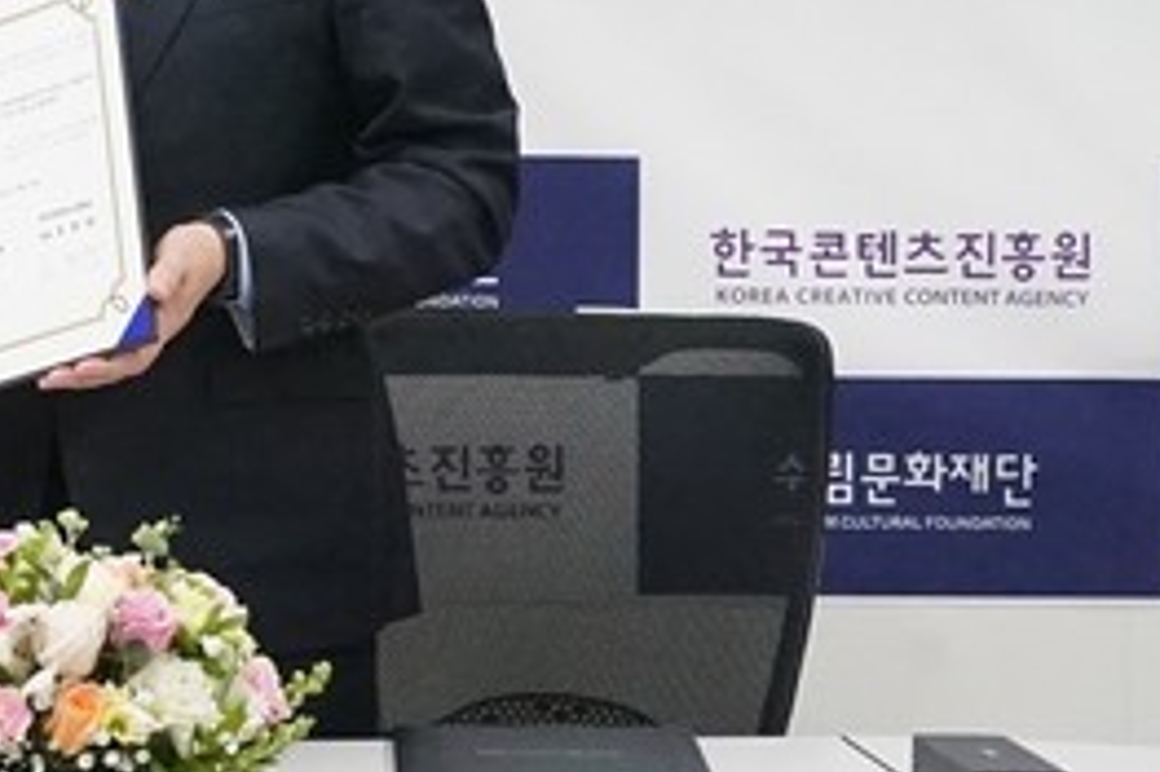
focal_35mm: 128
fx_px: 4122
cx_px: -194
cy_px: 117
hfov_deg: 15.5
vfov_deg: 10.7
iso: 12800
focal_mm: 35
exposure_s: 1/320
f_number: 8
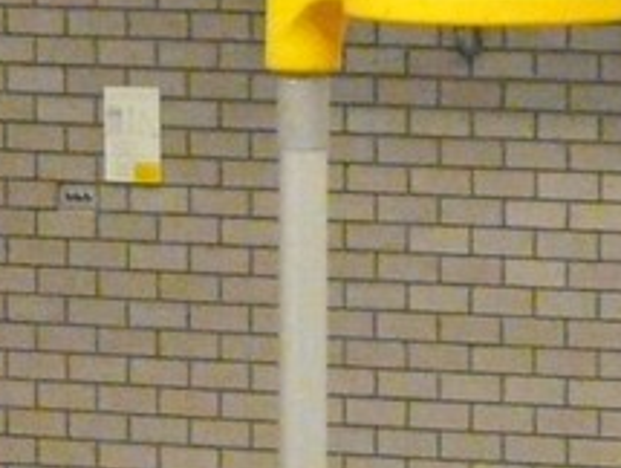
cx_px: -367
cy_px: 1072
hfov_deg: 3.5
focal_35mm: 556
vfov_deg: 2.7
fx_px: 9991
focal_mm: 19.2
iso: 1000
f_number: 3.6
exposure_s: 1/60
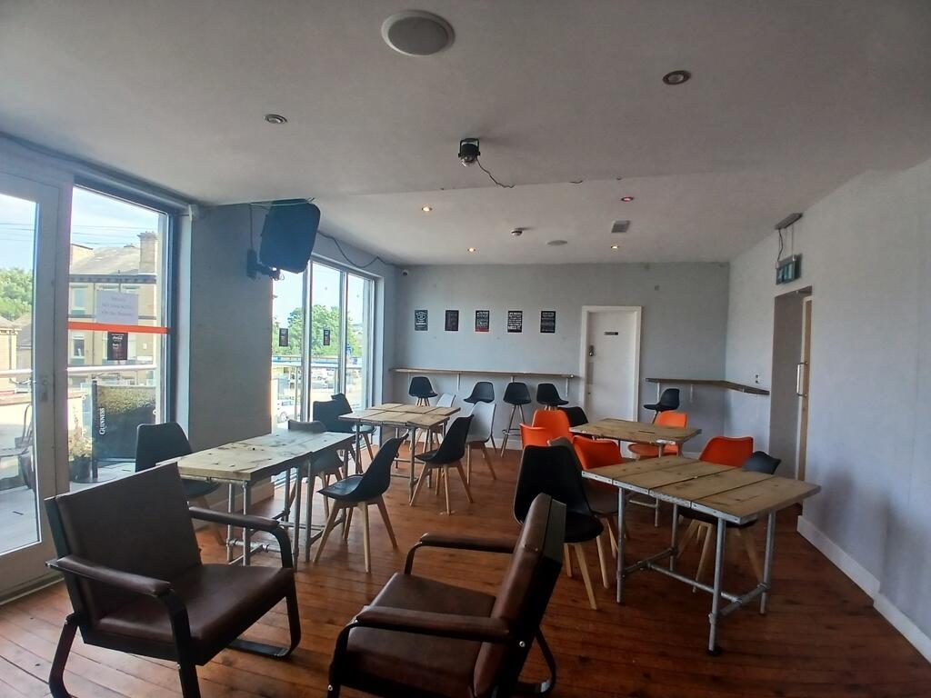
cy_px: 349
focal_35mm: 17
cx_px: 466
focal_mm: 1.4
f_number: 2.2
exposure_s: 1/100
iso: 50
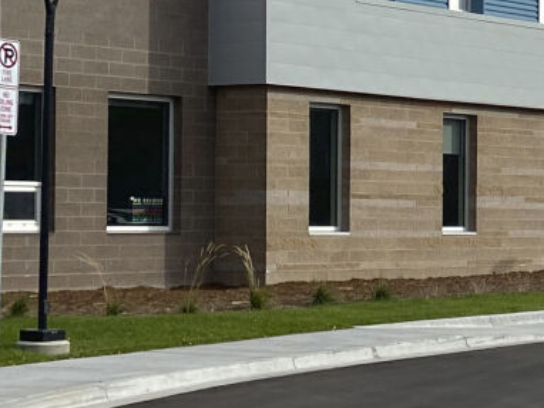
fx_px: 1604
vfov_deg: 13.7
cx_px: 1044
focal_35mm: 102
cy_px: -184
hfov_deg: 15.7
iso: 32
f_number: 1.8
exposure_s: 1/3497
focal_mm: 4.25
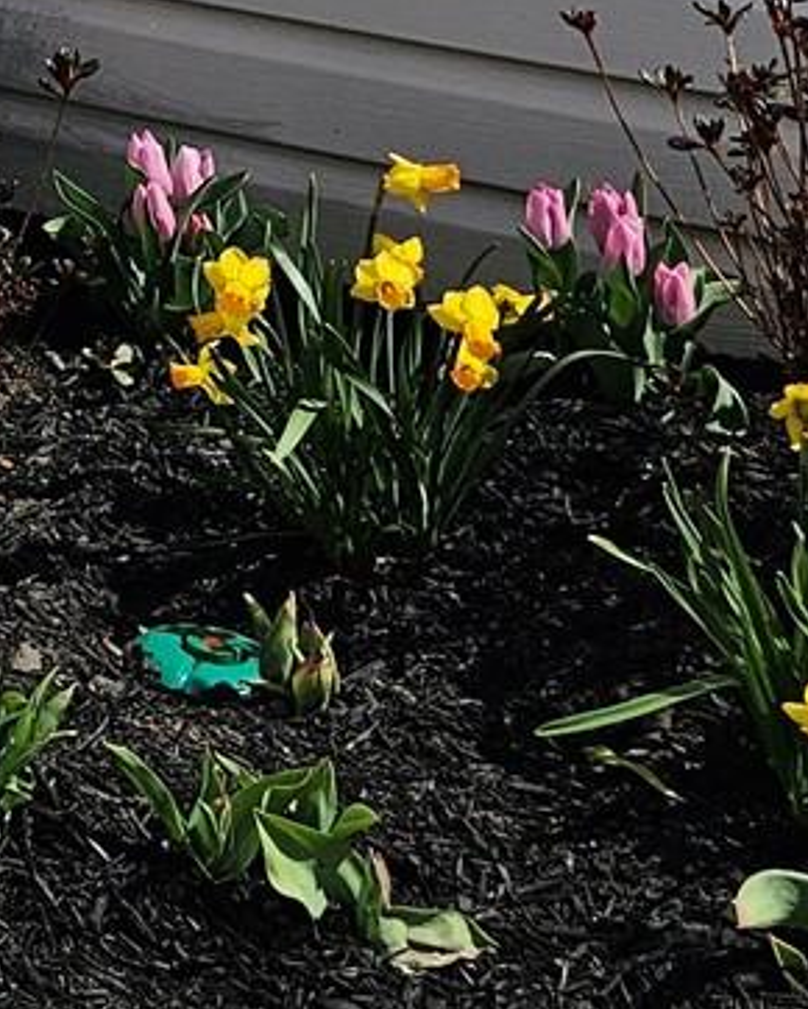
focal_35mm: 127
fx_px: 3793
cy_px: -925
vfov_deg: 13.3
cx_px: -1279
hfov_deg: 10.2
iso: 10
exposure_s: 1/1659
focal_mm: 6.3
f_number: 1.7
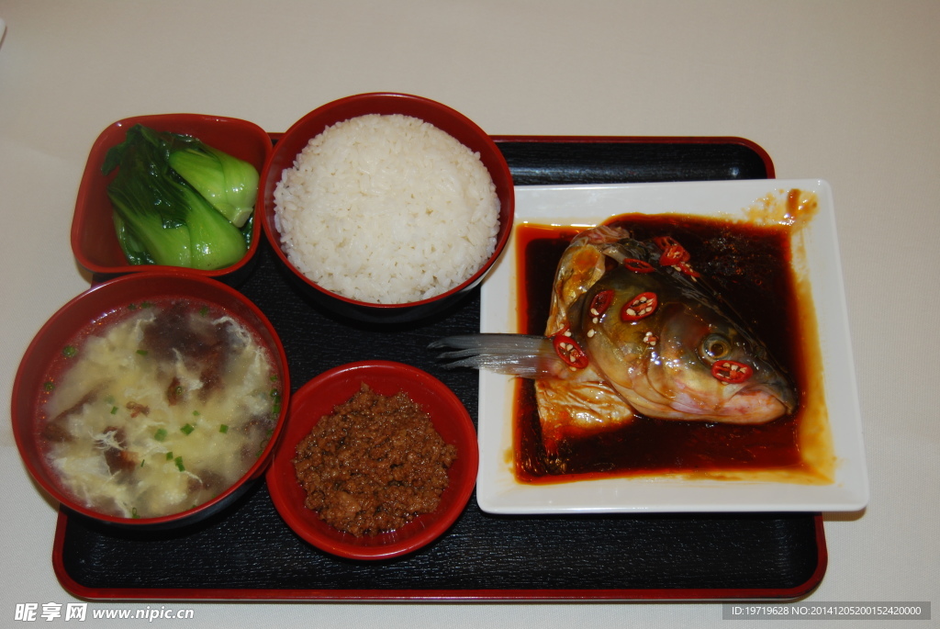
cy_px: 314
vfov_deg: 26.5
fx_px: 1333
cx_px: 470
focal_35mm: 51
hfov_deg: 38.8
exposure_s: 1/60
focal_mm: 34
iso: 200
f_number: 4.5
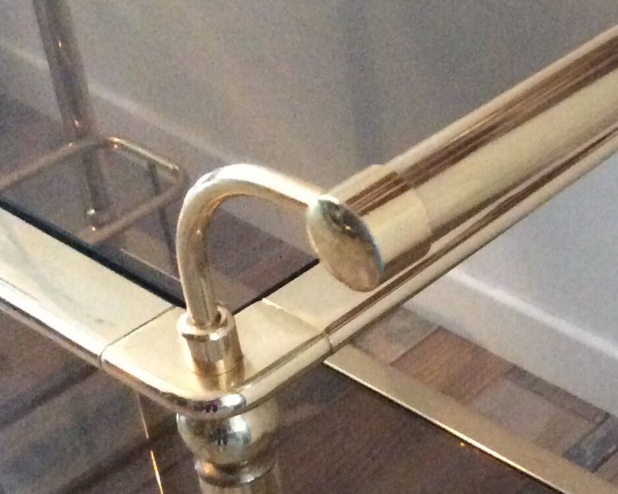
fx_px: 1573
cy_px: 431
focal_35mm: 86
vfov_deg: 17.6
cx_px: 590
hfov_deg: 21.6
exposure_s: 1/17
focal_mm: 3.3
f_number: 2.4
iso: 500
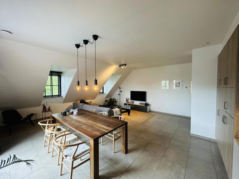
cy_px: 90
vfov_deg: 85.7
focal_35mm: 14
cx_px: 120
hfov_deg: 102.1
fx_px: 97
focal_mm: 2.22
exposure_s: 1/50
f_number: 2.2
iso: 160
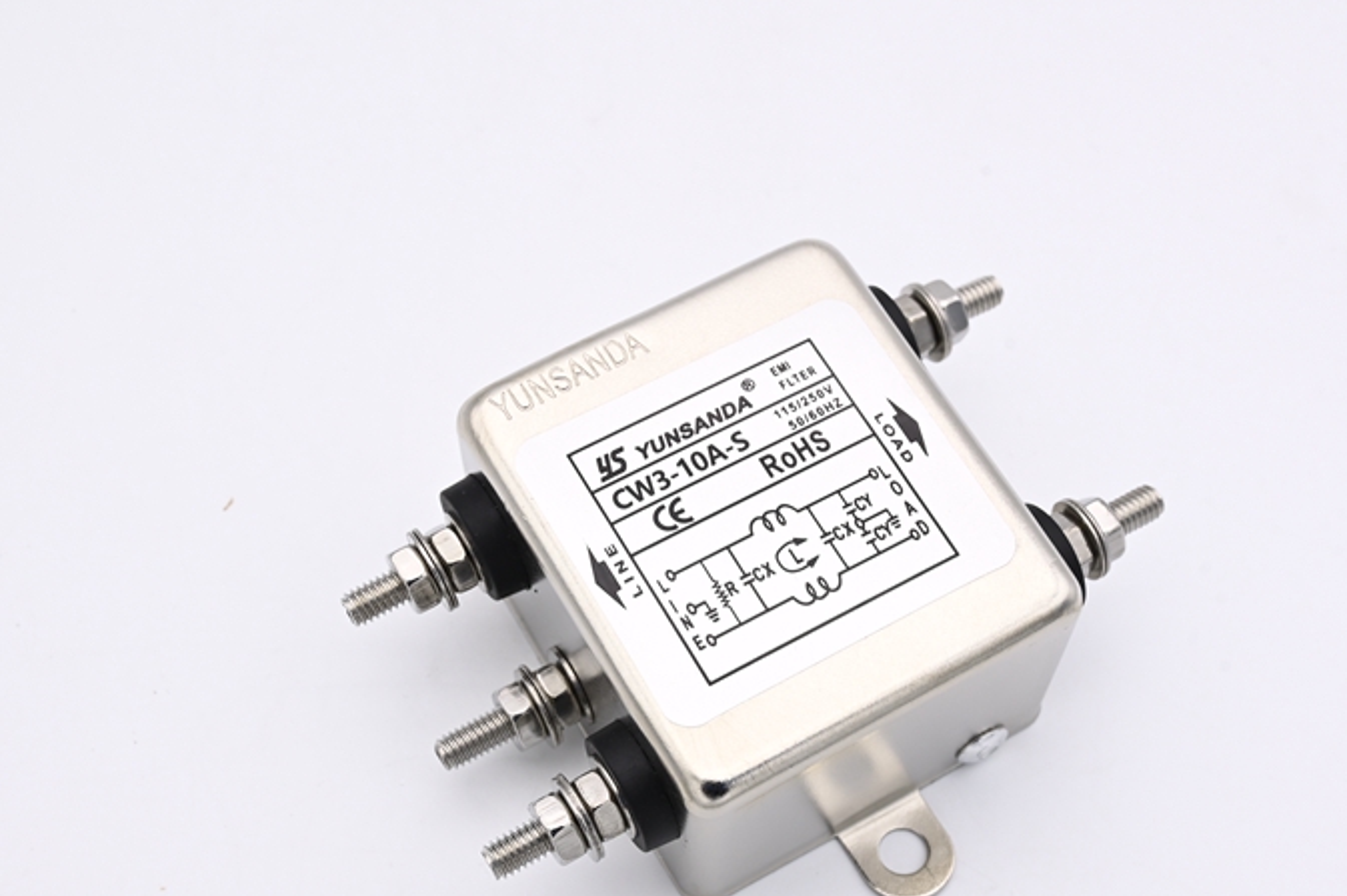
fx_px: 1945
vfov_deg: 25.8
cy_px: 615
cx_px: 777
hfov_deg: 38.1
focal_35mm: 52
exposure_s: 1/125
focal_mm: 35
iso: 250
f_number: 13
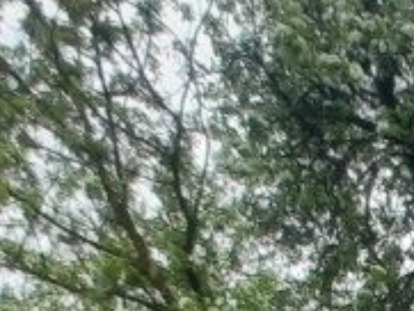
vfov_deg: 10.0
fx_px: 1077
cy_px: 1035
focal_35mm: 90
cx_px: 1000
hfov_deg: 14.3
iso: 40
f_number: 2.2
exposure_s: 1/653
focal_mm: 1.74
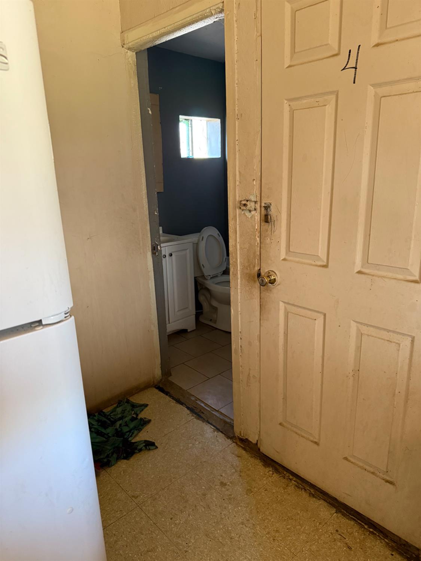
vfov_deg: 71.6
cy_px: 280
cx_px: 210
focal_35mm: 24
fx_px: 389
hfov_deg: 56.8
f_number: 1.78
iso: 500
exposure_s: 1/60
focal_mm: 6.76
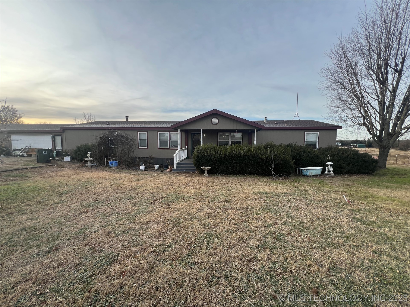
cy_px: 154
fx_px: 154
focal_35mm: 13
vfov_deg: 89.9
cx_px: 205
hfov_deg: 106.2
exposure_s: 1/550
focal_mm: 1.57
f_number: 1.8
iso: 32
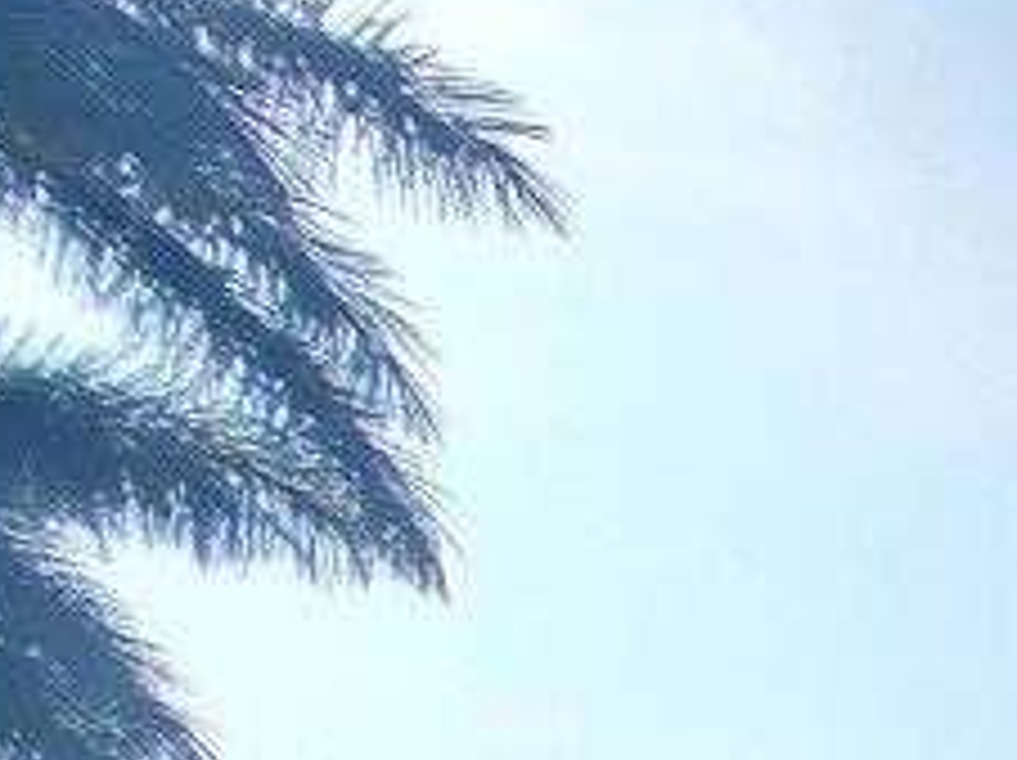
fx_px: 1732
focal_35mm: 59
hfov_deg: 18.5
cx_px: 2097
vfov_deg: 16.3
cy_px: 1664
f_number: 2.2
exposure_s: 1/375
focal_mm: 1.74
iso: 32
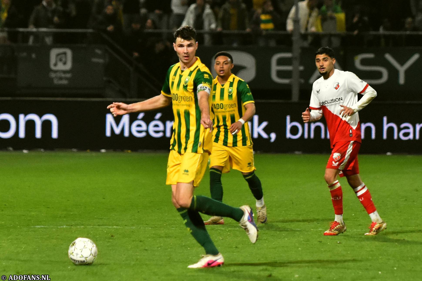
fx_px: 2725
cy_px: 140
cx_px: 211
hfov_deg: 8.9
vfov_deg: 5.9
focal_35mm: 232
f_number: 2.8
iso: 4000
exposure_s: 1/640
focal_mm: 155
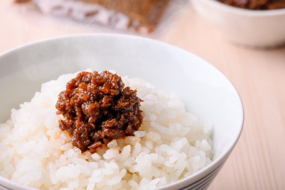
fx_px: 1425
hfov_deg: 11.4
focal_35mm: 180
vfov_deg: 7.6
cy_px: 89
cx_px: 118
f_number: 11
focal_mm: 120
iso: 400
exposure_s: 1/200
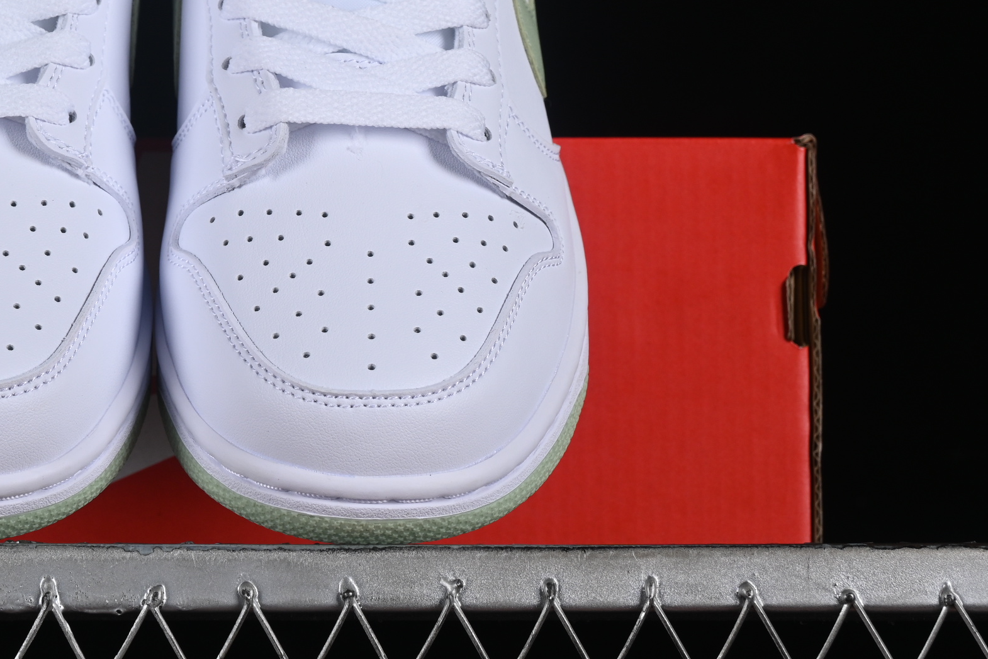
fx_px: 3650
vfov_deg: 10.3
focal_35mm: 133
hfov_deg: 15.3
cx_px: 159
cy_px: 188
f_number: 8
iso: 160
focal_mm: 50
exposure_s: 1/125
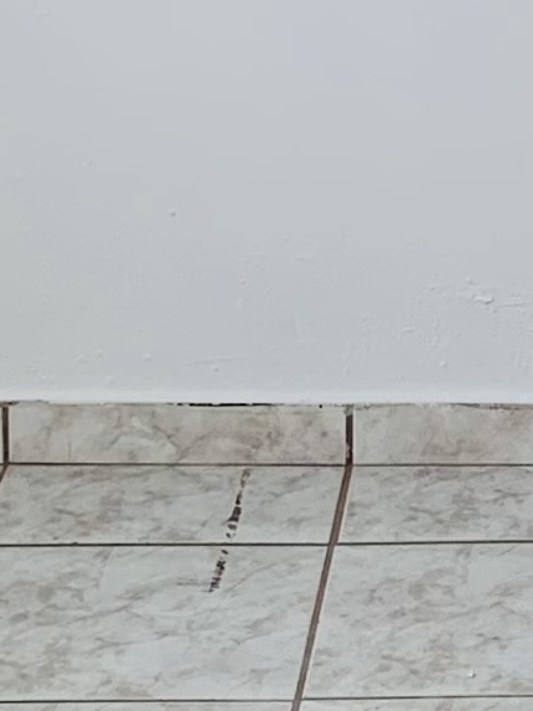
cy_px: -45
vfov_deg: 10.7
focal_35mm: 183
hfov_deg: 7.9
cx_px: 916
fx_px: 3756
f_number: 1.8
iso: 25
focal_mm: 4.25
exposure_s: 1/122
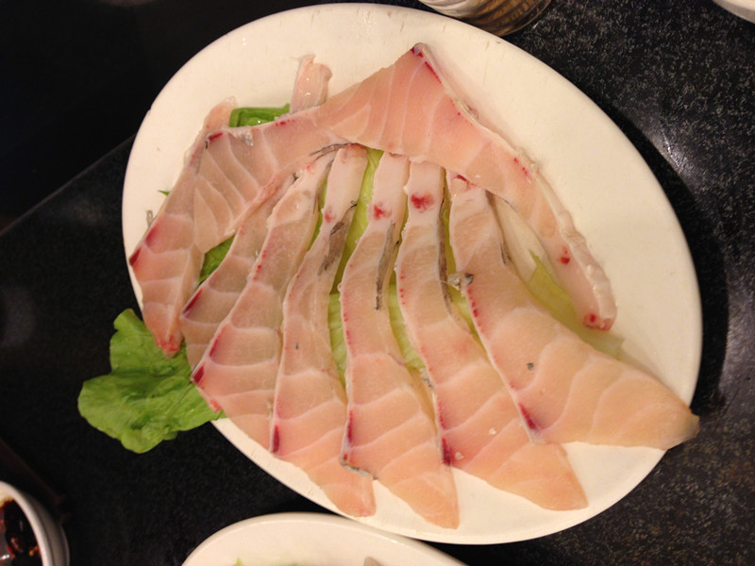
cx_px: 378
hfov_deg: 55.4
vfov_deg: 42.9
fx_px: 720
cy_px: 283
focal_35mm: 33
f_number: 2.4
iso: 80
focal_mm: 4.13
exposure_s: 1/20
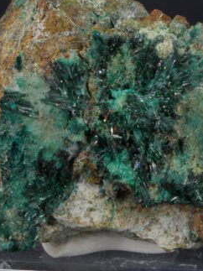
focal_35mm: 114
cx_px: 96
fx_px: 892
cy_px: 115
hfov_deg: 13.0
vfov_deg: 17.3
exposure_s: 1/1.67
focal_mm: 42.5
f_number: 4.5
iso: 100
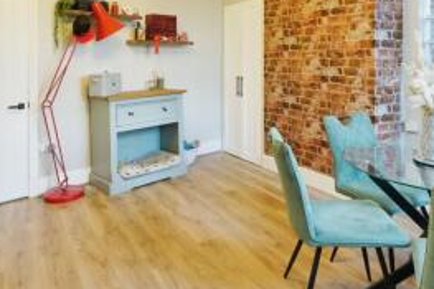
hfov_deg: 63.7
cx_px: 210
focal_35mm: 29
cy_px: 78
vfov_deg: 43.7
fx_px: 349
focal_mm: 16
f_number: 9
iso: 2000
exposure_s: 1/15
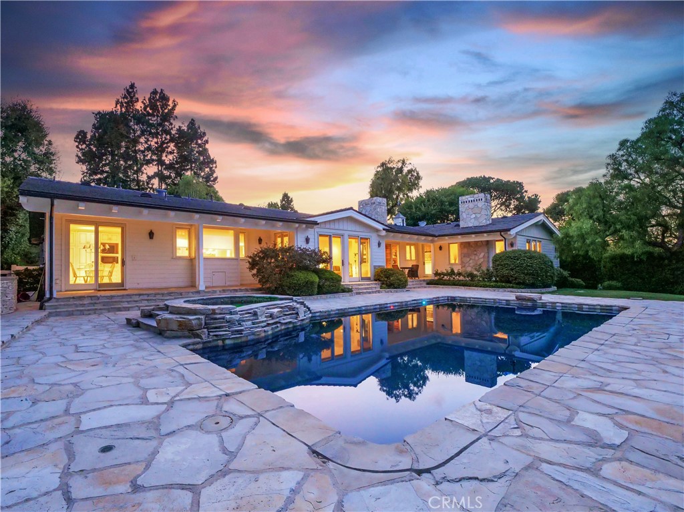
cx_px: 342
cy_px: 256
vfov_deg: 78.1
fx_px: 316
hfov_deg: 94.5
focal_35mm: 16
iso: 3200
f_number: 8
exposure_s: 1/2.5
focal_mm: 8
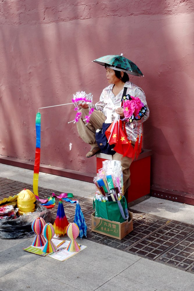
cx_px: 97
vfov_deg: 36.9
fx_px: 436
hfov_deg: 25.1
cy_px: 146
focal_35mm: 54
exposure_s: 1/60
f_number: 8
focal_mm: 19.98
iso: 125
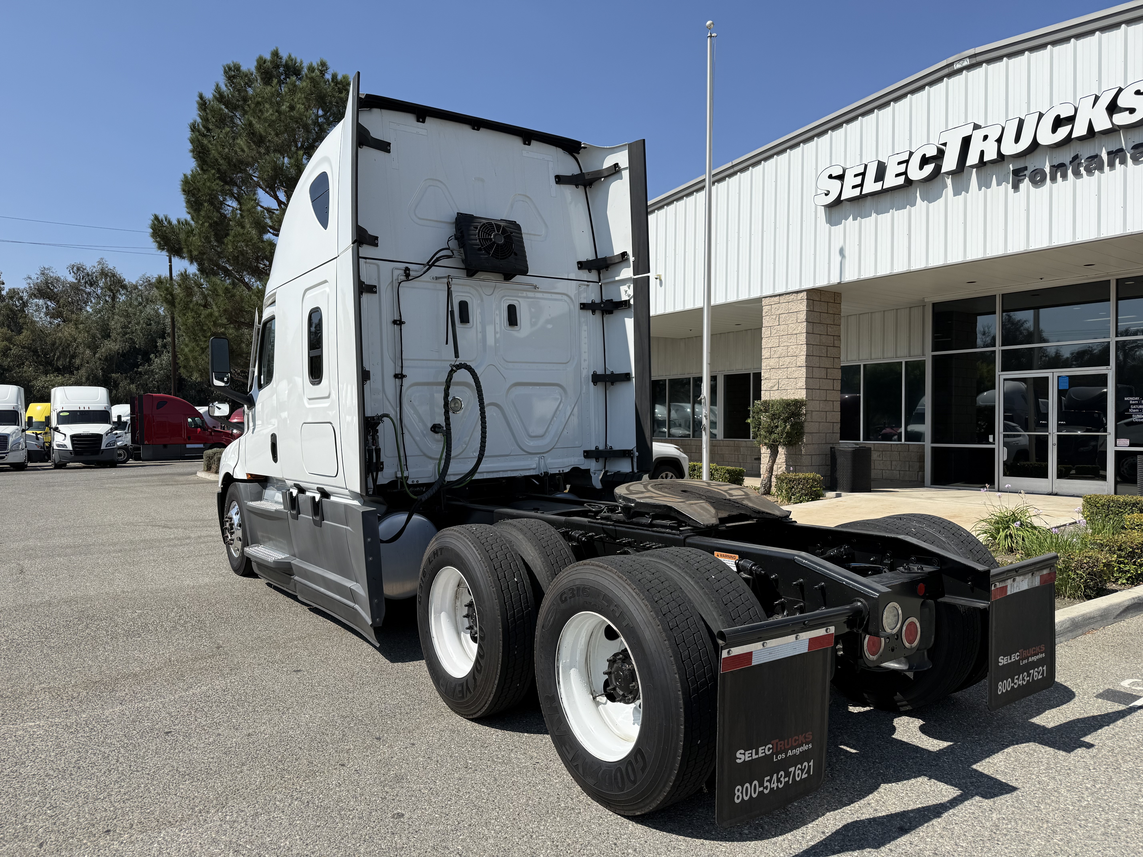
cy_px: 428
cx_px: 572
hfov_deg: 71.6
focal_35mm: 24
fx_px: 792
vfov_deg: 56.8
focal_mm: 6.76
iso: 80
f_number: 1.78
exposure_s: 1/5319
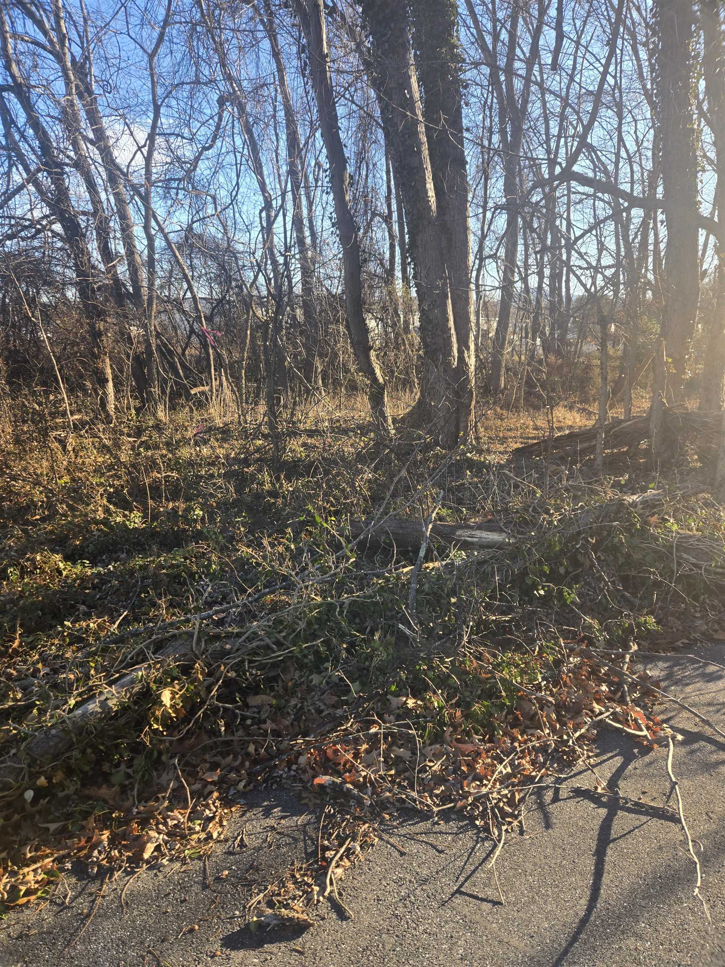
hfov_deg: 58.9
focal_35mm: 23
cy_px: 484
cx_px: 362
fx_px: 642
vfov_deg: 73.9
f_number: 1.8
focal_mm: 5.4
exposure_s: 1/309
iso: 25
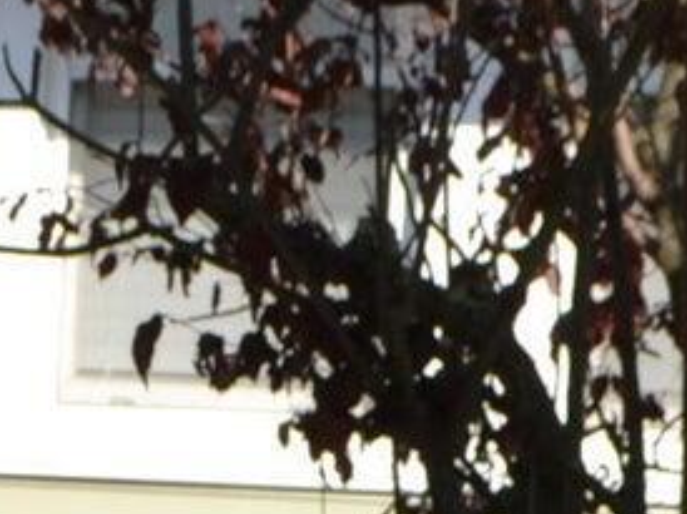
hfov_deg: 7.0
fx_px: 5512
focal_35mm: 278
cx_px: -331
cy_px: 1053
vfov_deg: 5.2
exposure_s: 1/200
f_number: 7.1
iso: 100
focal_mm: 22
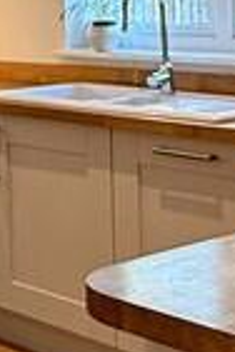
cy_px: -30
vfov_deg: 18.6
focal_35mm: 106
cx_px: -128
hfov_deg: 12.2
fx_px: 1038
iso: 250
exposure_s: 1/100
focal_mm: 2.22
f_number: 2.2
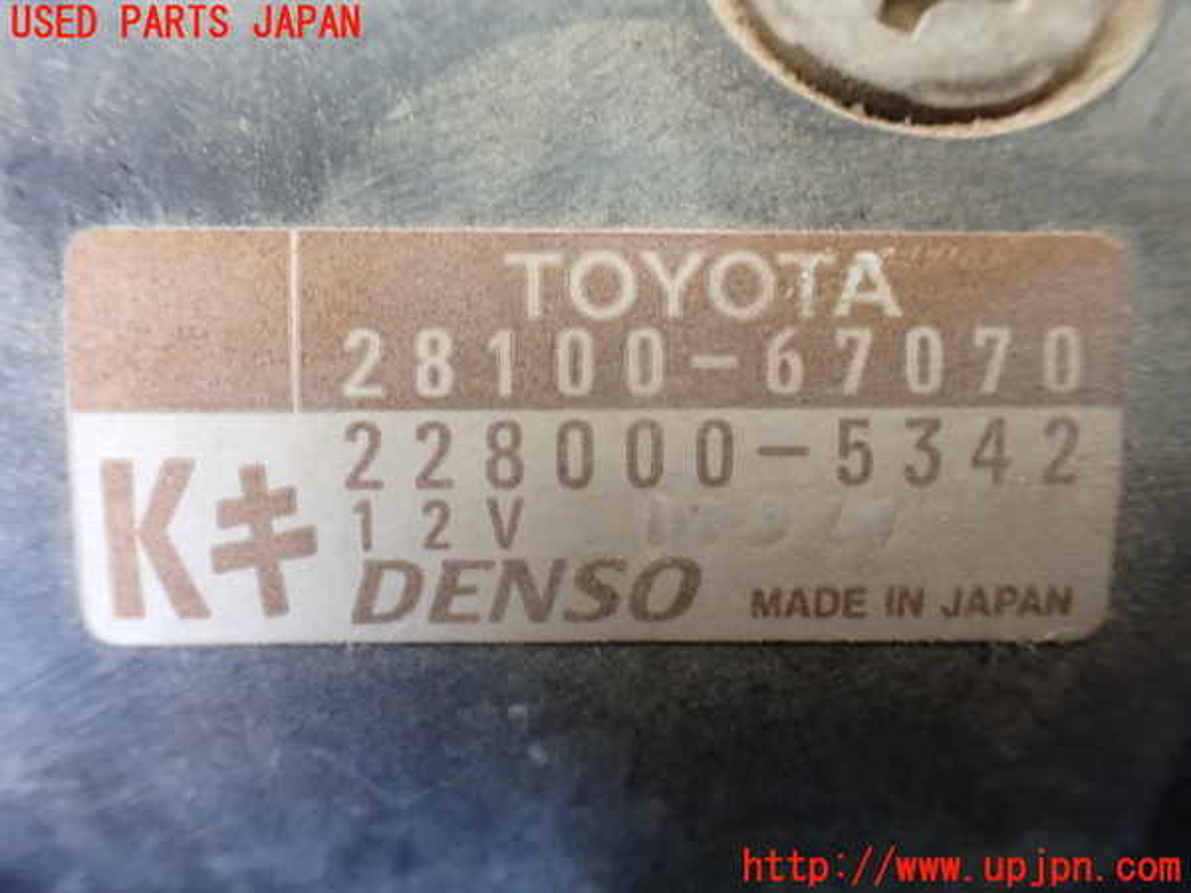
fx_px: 1032
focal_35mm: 30
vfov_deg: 46.8
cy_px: 446
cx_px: 596
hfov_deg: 60.0
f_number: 2.3
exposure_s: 1/30
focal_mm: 5.4
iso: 800
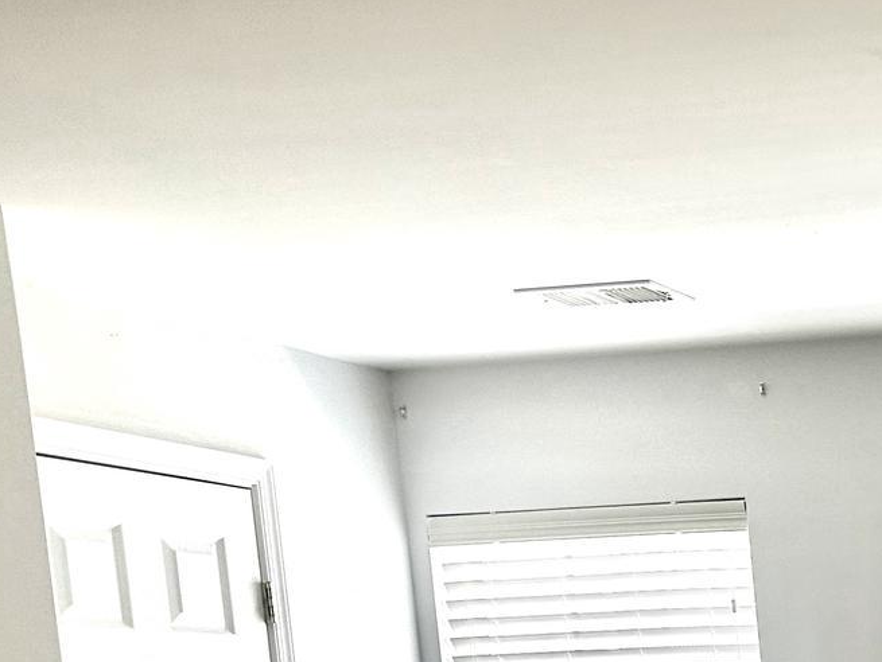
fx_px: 1912
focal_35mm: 75
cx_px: 1340
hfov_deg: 21.6
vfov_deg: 17.7
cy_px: 977
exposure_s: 1/120
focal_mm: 6.86
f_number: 1.78
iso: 80
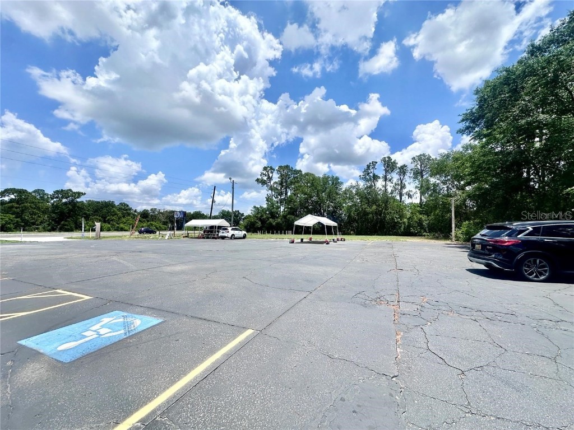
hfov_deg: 102.1
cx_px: 287
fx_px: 232
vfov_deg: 85.7
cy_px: 215
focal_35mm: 14
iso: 50
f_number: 2.2
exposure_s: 1/3040
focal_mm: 2.22
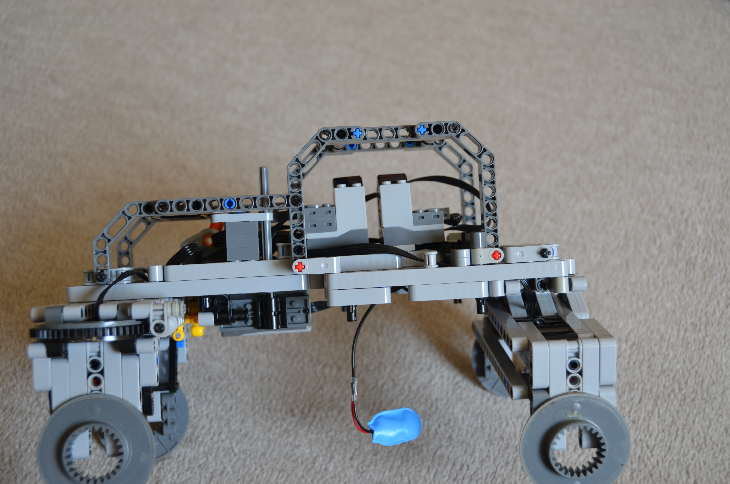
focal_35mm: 51
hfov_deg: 39.0
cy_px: 242
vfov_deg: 26.4
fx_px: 1032
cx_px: 365
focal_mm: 34
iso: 100
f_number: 4.2
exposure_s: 1/40
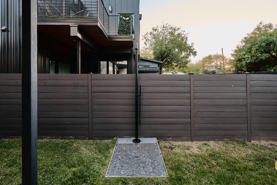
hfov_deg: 96.7
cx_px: 138
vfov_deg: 73.8
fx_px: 123
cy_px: 92
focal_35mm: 16
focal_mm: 16
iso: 100
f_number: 8
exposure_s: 1/13
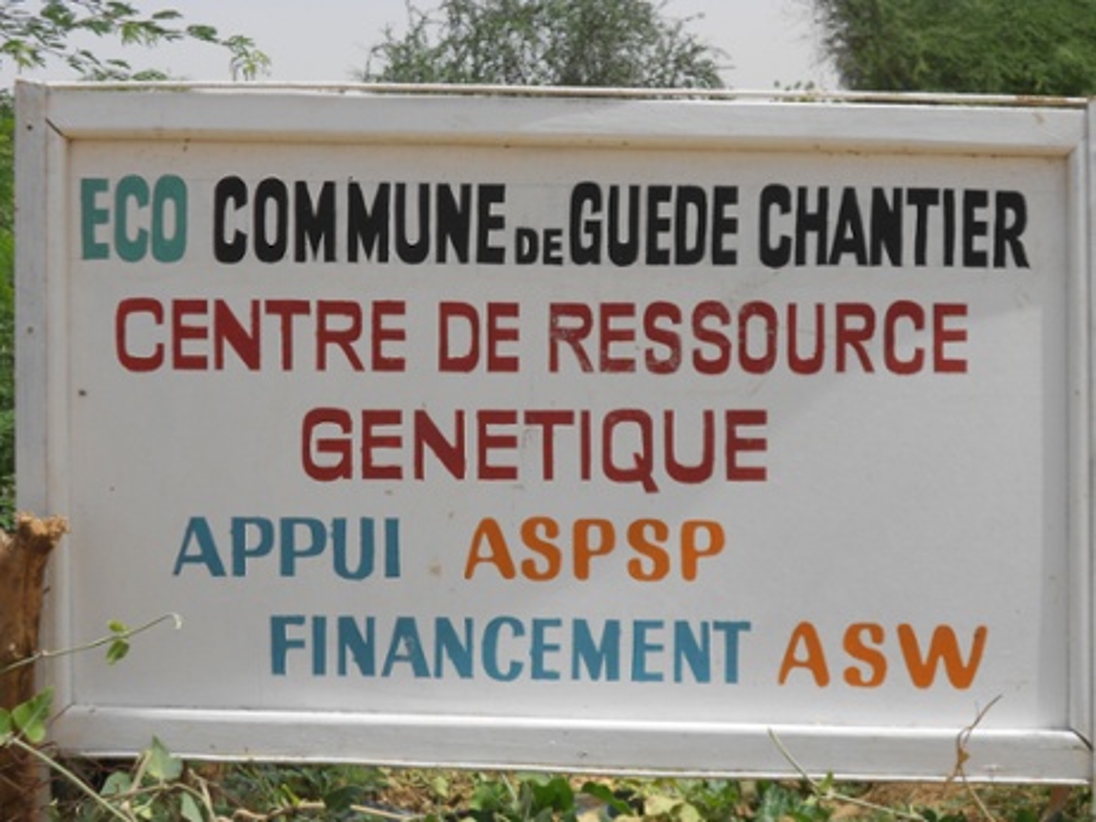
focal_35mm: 66
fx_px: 2090
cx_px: 548
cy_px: 411
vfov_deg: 22.3
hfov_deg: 29.4
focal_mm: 11.6
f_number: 5.3
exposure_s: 1/640
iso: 80
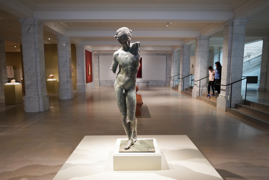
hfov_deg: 73.7
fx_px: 179
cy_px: 90
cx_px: 134
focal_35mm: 24
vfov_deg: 53.1
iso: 3200
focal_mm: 24
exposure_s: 1/80
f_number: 4
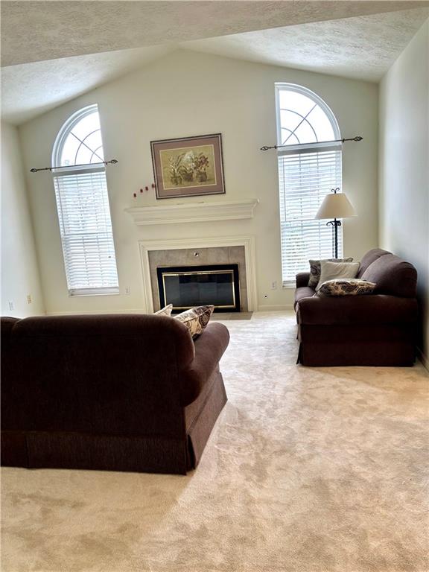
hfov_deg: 53.1
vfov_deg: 67.3
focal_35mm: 26
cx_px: 214
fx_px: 430
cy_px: 286
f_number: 1.6
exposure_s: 1/60
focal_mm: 5.96
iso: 64
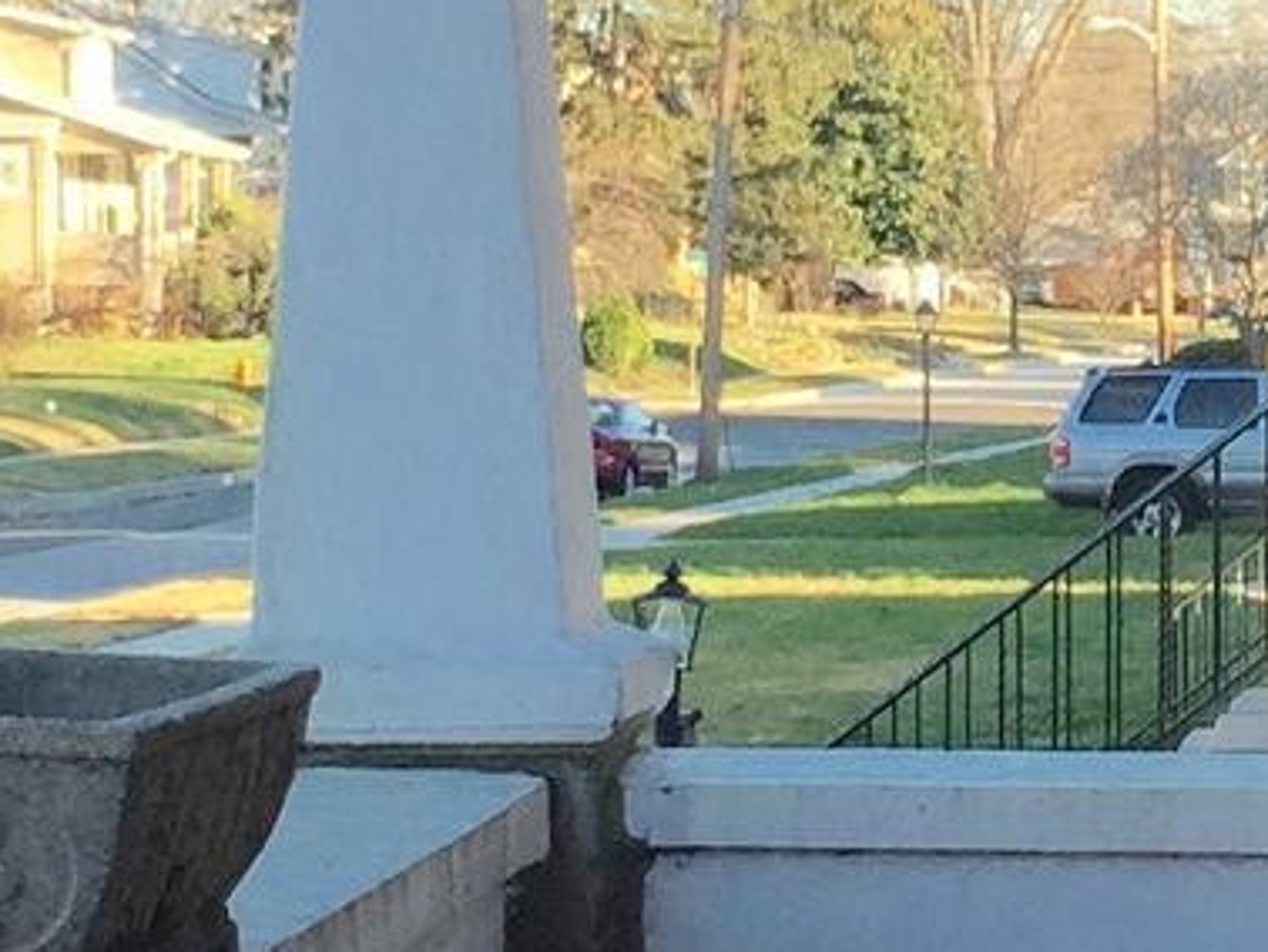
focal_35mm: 157
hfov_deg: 12.4
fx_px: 5755
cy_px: 446
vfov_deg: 9.5
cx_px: 1231
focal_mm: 4.15
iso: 32
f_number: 2.2
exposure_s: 1/395
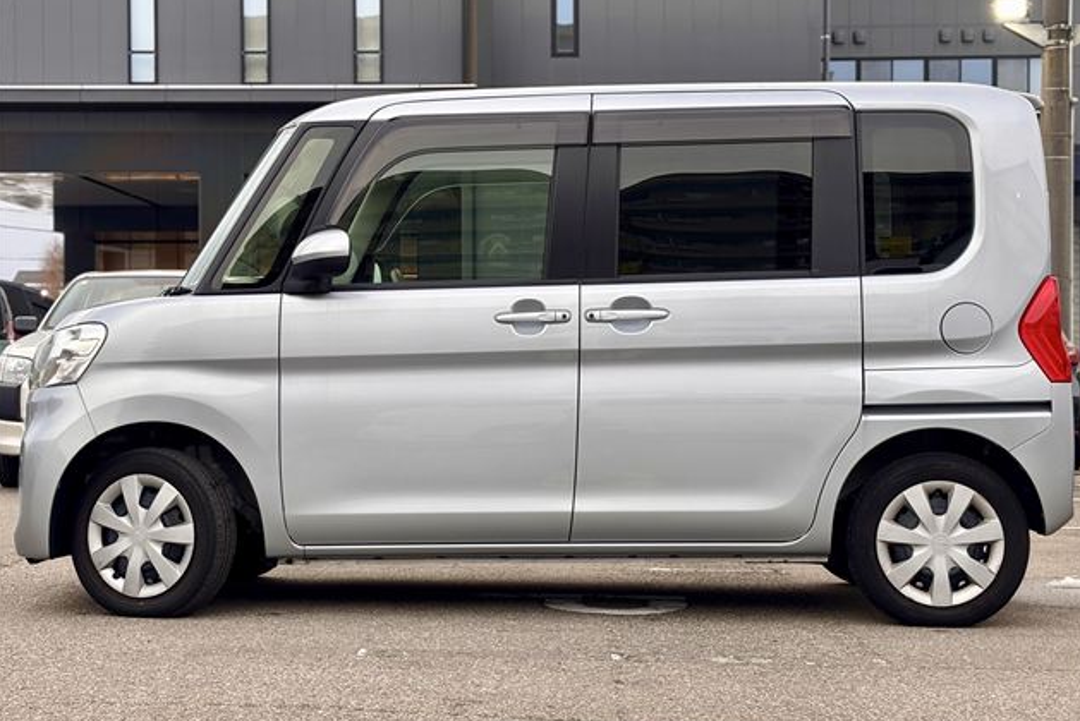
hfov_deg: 36.2
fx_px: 1651
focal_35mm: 55
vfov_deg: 24.6
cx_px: 546
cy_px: 348
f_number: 1.6
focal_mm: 5.96
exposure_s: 1/298
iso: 32
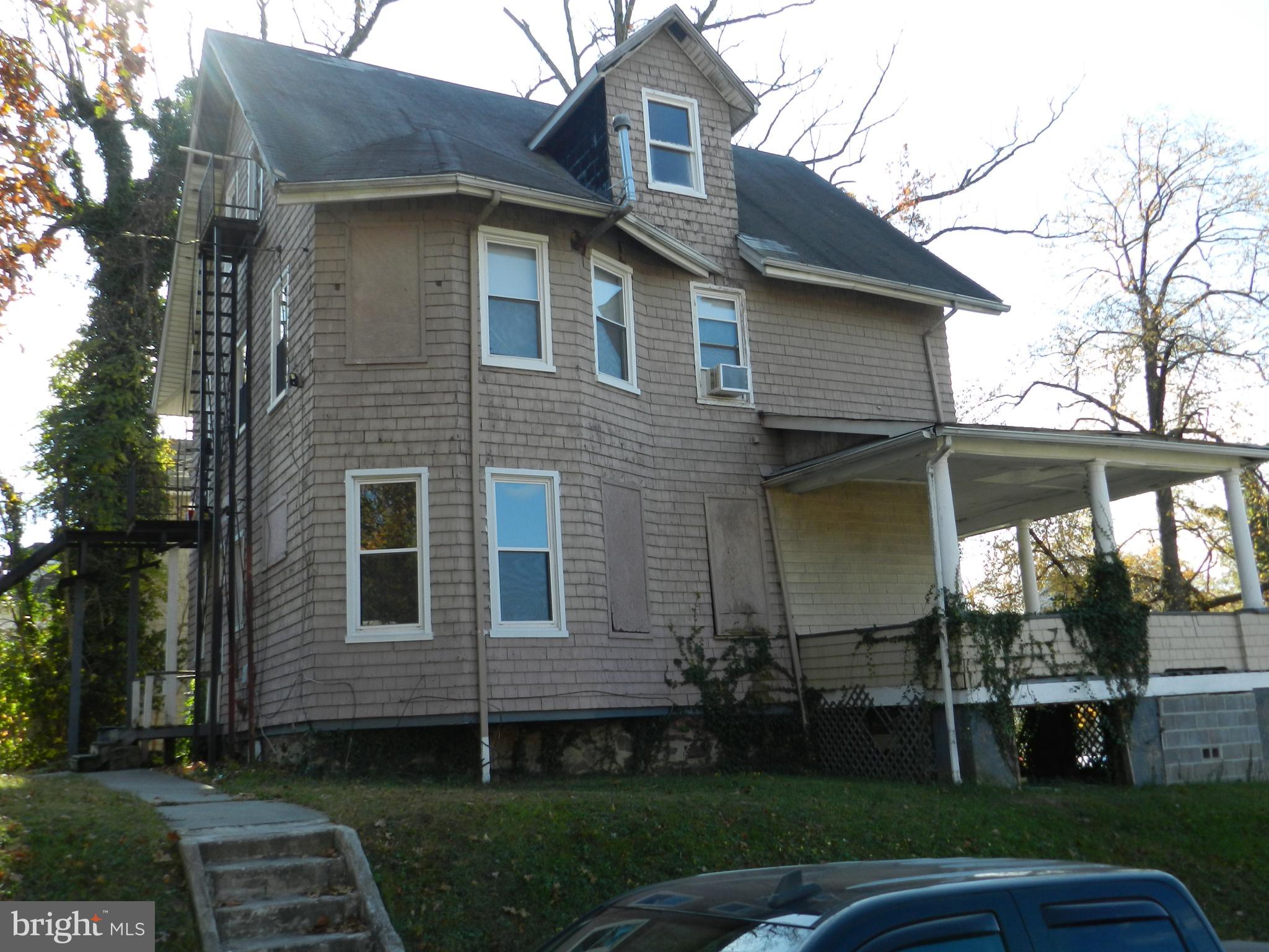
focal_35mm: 32
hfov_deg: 56.8
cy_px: 476
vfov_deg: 44.2
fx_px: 1173
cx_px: 634
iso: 160
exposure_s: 1/400
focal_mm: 5.6
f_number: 3.7
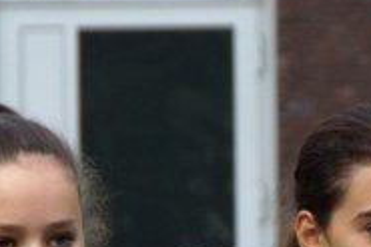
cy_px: 270
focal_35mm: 1121
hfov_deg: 1.8
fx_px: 11540
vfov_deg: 1.2
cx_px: 399
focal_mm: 135
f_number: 7.1
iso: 400
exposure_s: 1/1000
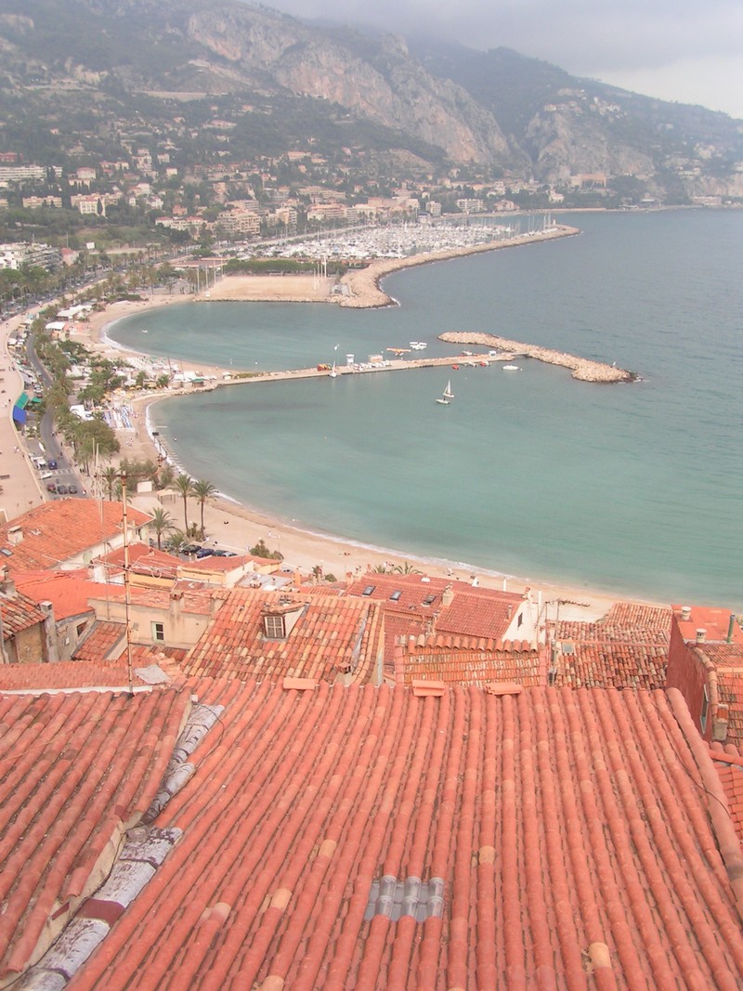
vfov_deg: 49.0
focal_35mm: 38
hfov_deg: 37.7
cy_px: 496
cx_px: 372
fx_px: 1088
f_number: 5.6
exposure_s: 1/160
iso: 50
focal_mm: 5.8
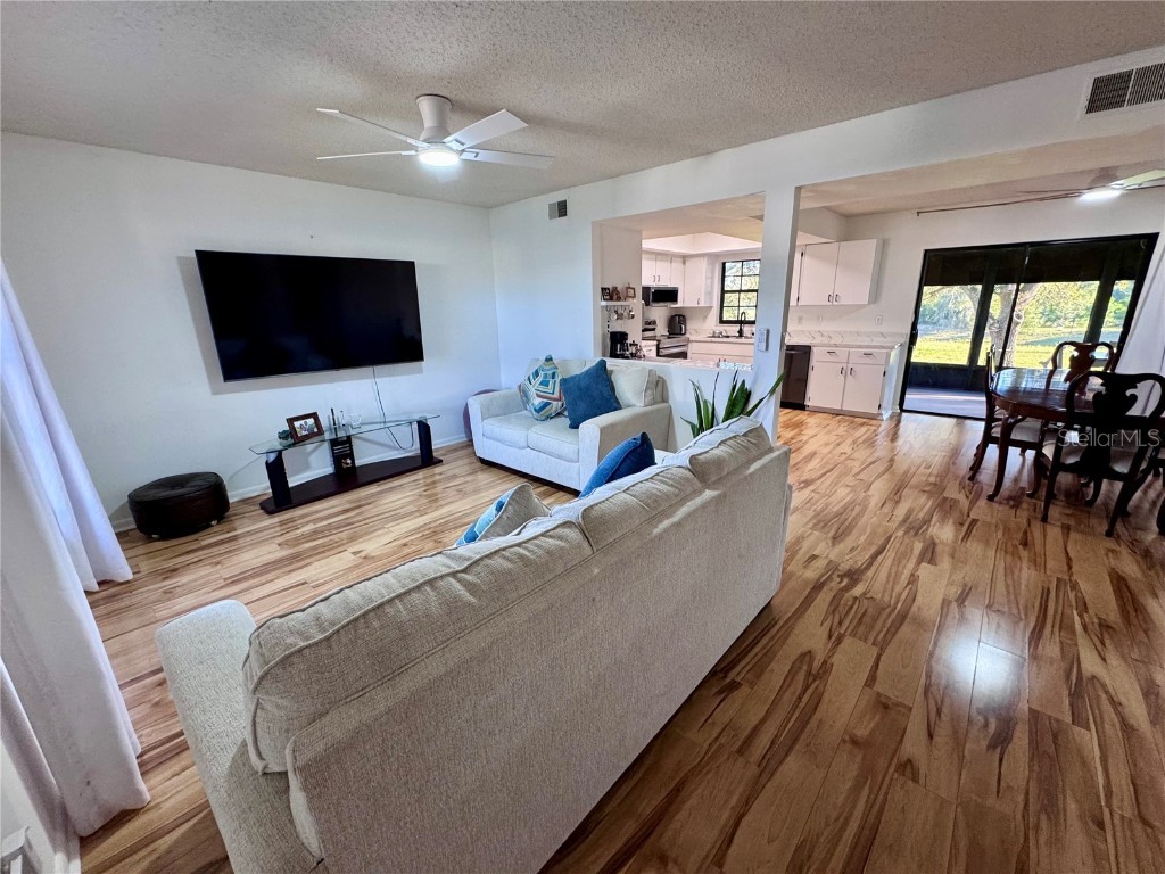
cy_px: 437
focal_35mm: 14
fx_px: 471
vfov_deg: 85.7
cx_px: 582
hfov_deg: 102.1
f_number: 2.2
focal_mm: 2.22
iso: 200
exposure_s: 1/60
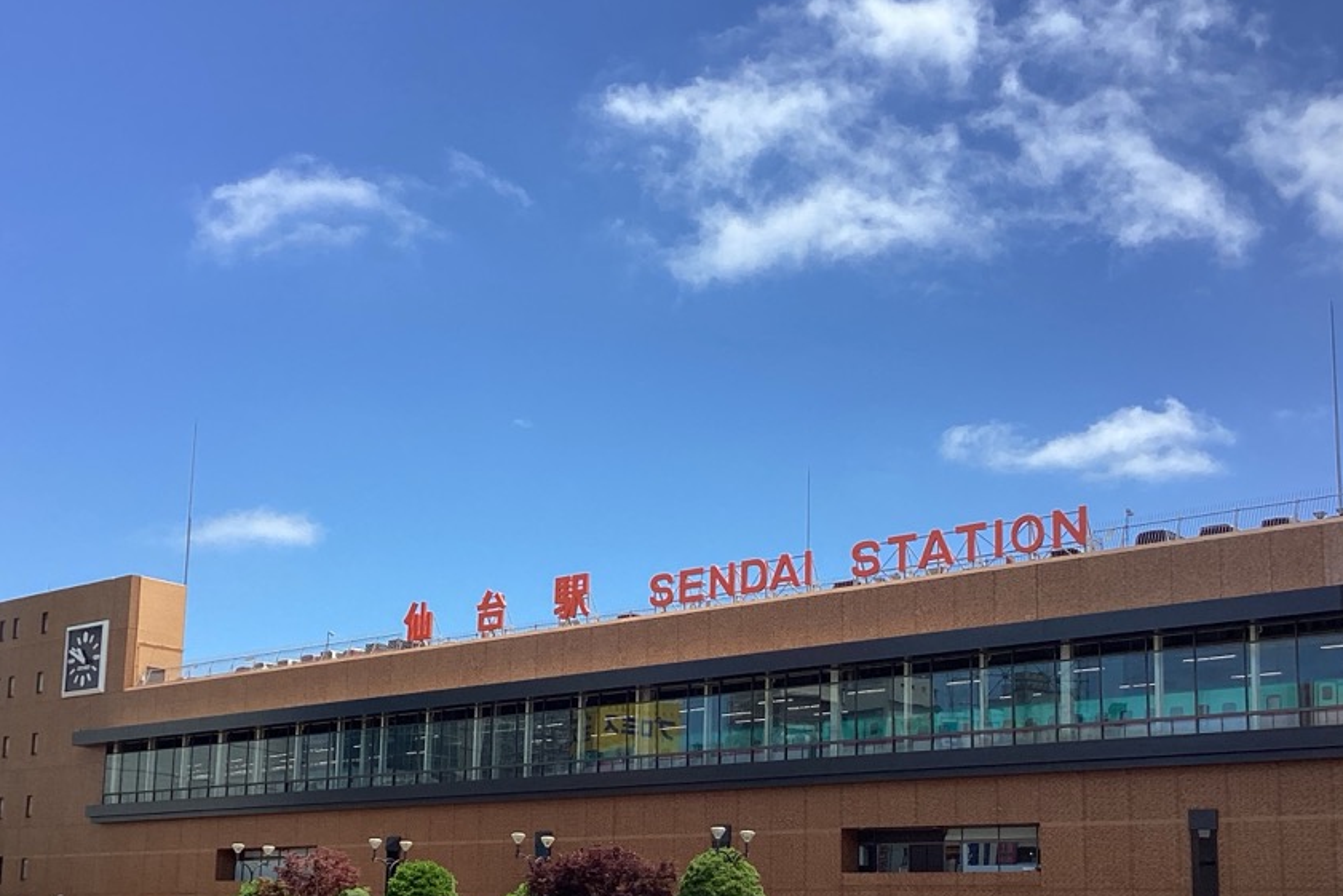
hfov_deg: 42.7
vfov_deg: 28.8
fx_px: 1716
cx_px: 597
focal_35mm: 46
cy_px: 666
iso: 25
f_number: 2.4
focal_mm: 3.3
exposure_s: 1/1199
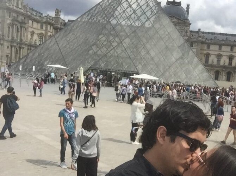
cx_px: 151
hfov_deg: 37.9
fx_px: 341
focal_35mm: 50
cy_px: 102
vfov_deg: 29.0
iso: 32
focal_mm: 2.65
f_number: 2.2
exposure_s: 1/2028
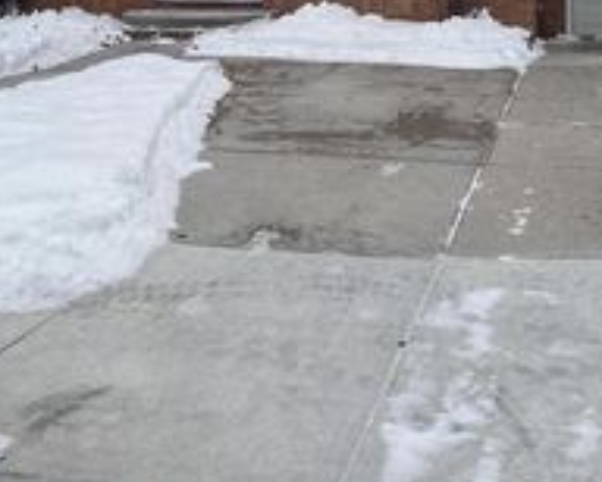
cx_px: 354
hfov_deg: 28.6
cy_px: -92
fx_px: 1177
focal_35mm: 66
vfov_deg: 21.6
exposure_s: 1/511
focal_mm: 5.7
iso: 50
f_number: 1.5
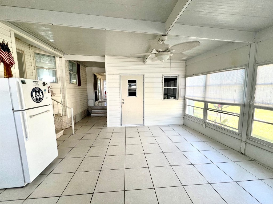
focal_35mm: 13
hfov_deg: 106.2
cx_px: 136
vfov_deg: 89.9
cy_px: 102
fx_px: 103
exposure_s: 1/99
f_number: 1.8
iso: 80
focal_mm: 1.57
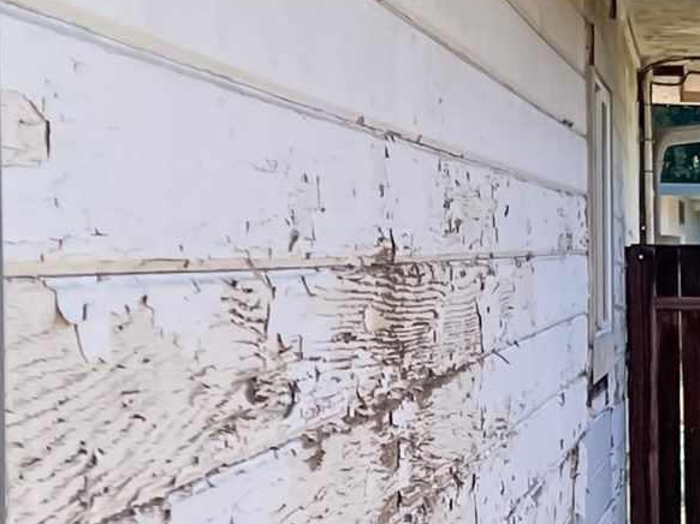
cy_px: 833
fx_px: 2668
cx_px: 1134
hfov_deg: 13.8
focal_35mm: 132
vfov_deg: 10.7
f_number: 1.6
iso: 32
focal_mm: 5.1
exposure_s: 1/1100
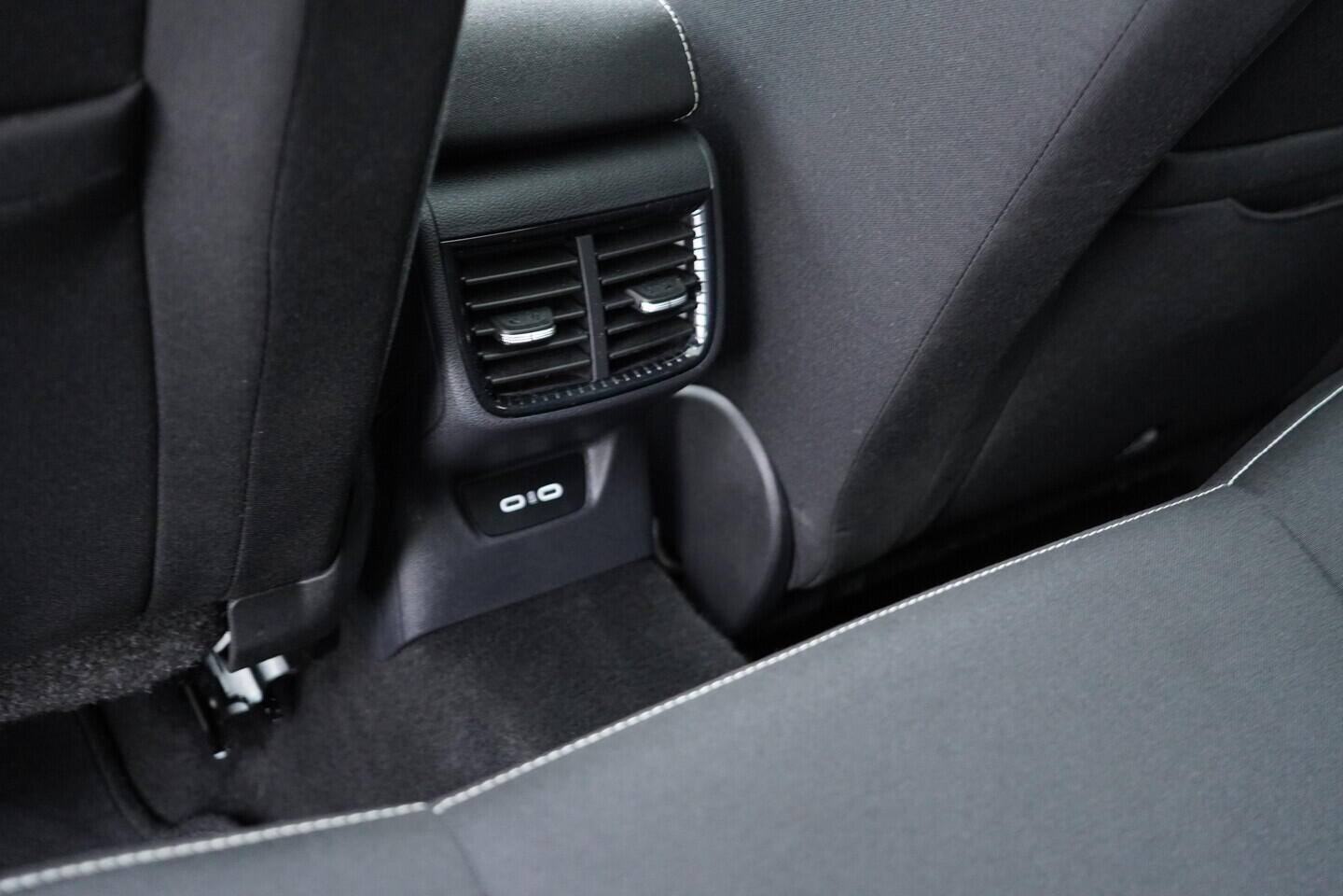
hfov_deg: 53.1
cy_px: 448
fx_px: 1343
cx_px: 672
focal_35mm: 36
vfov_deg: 36.9
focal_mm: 24
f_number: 2.8
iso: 2000
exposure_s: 1/40
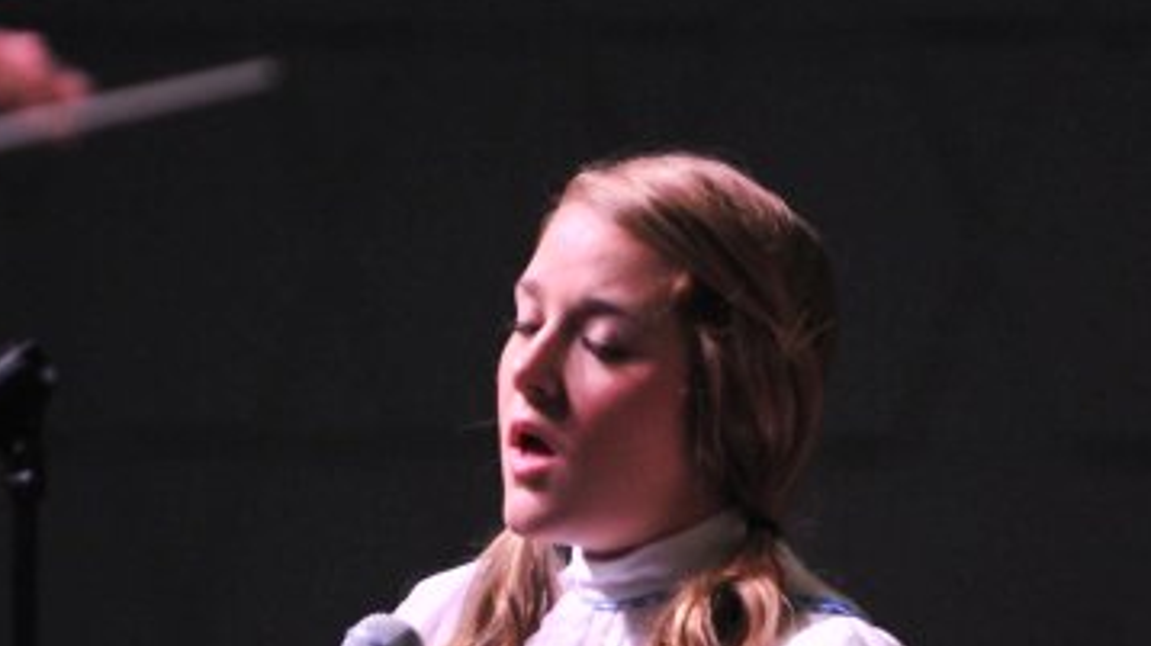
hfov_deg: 4.1
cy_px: 865
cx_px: 539
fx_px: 16077
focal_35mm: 527
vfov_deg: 2.3
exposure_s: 1/200
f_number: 2.8
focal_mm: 200
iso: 1600
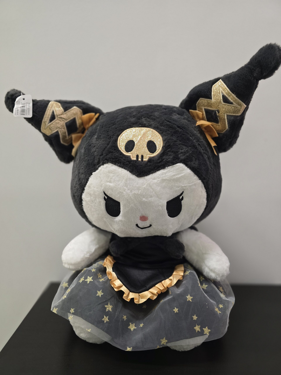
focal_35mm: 23
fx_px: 249
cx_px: 140
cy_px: 188
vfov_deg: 73.9
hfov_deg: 58.9
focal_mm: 6.3
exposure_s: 1/100
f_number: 1.7
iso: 400
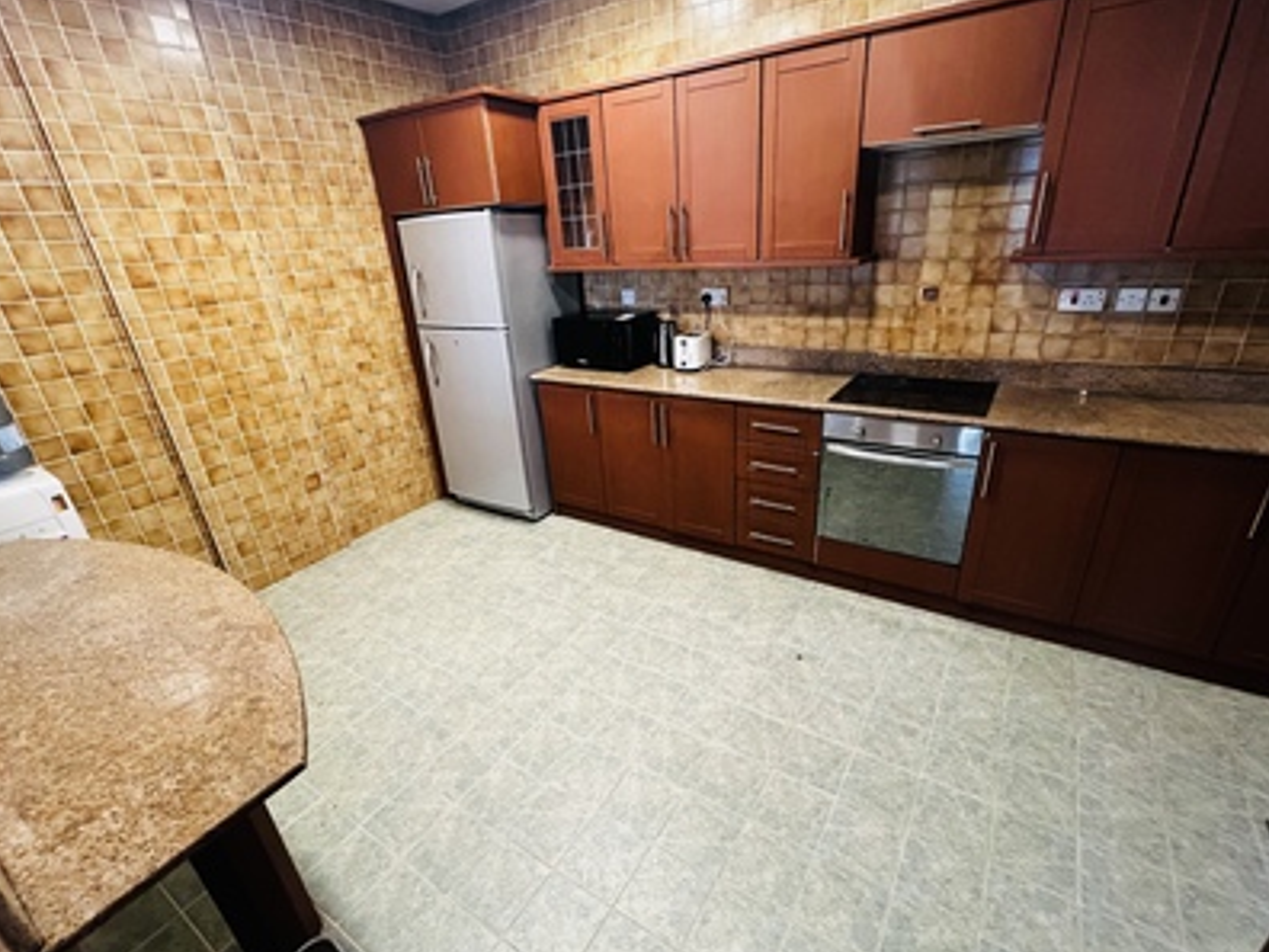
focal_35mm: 15
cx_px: 643
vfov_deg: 81.7
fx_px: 550
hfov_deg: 98.2
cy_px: 486
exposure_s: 1/50
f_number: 1.8
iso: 500
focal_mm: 1.57
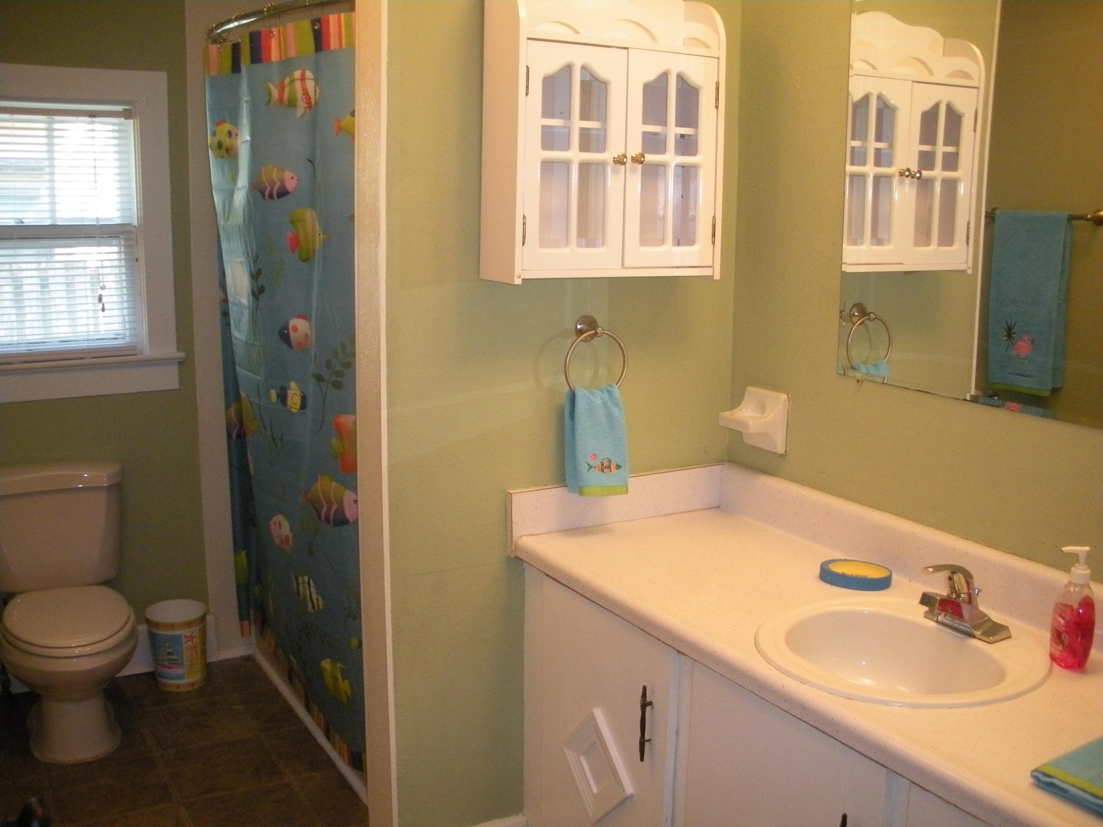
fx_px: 1115
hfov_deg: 52.6
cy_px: 414
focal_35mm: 35
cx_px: 552
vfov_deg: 40.7
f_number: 3.5
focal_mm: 6.3
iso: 400
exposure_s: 1/30
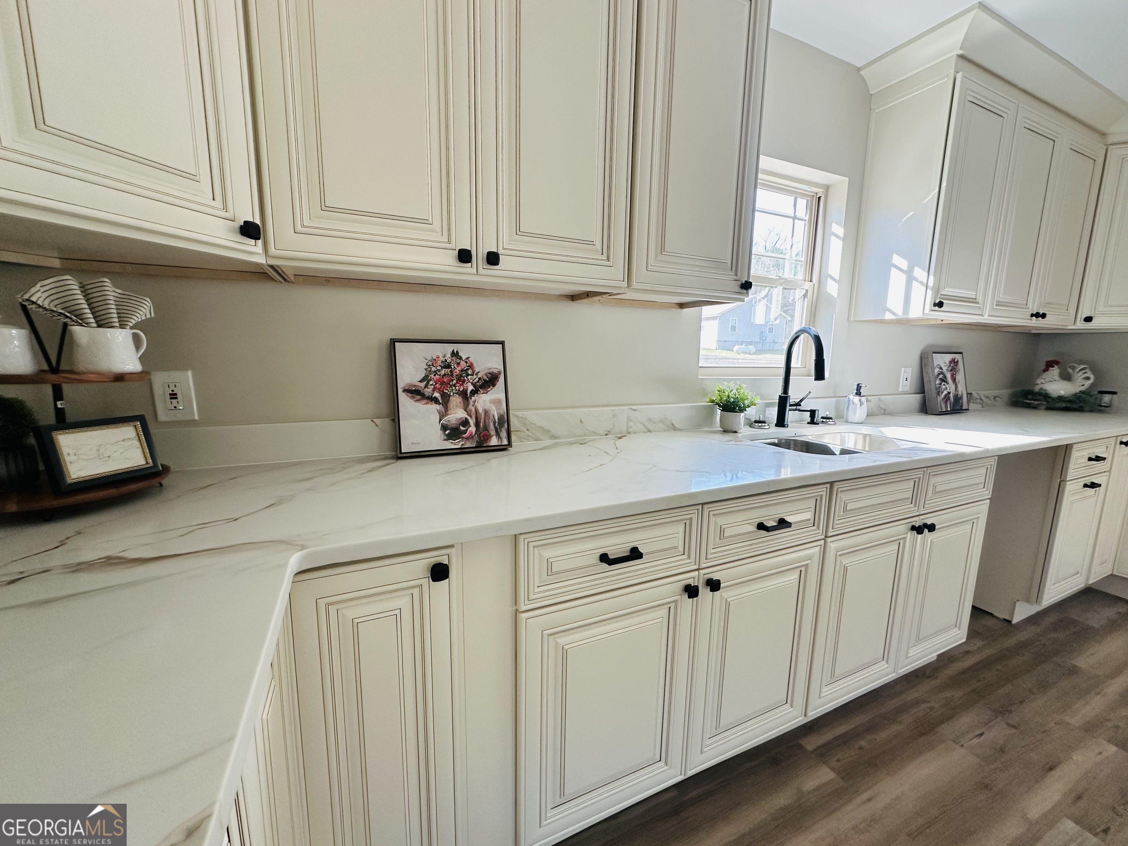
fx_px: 456
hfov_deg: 102.1
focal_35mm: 14
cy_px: 423
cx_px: 564
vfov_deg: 85.7
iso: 160
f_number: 2.2
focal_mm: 2.22
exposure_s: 1/120
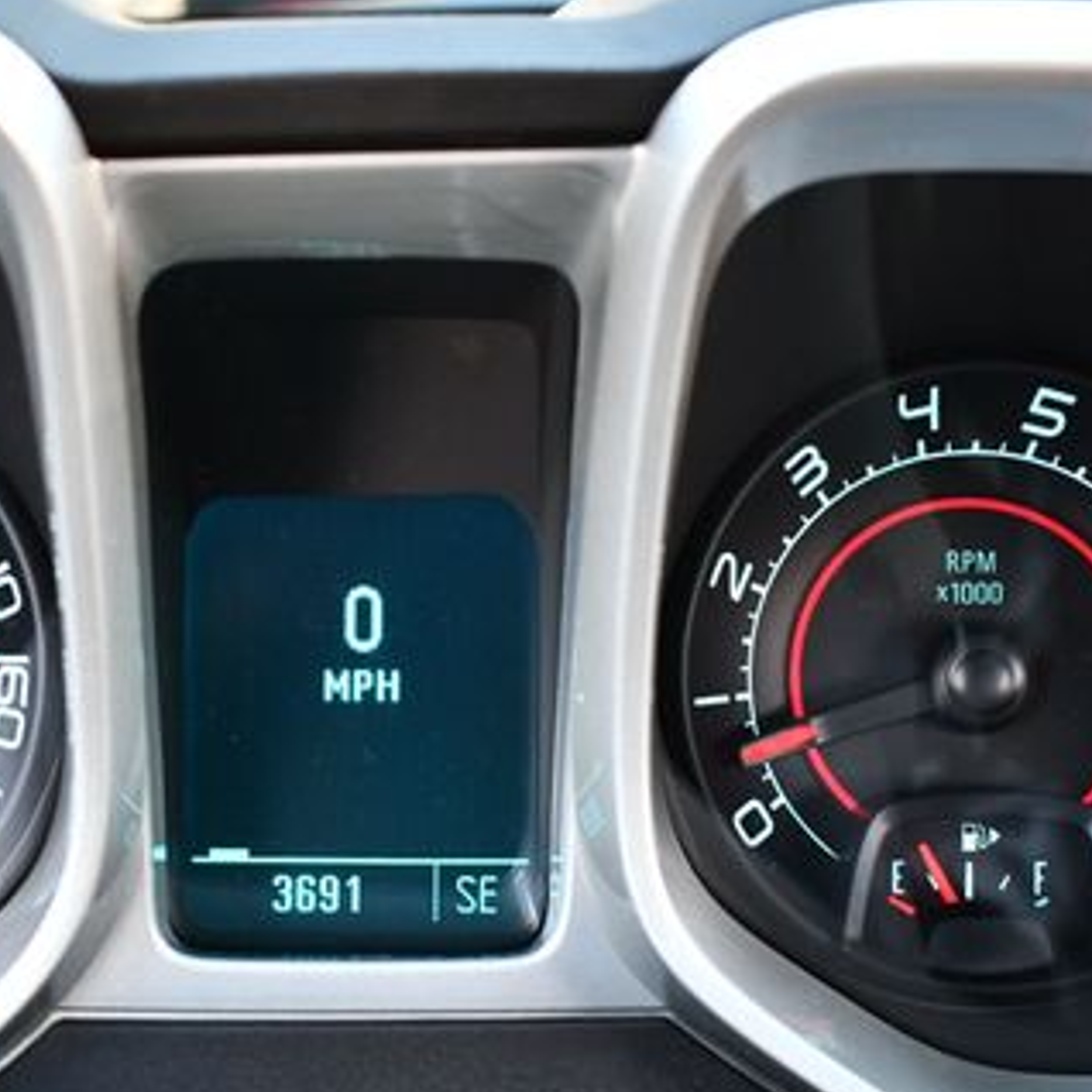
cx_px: 337
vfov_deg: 24.0
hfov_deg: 23.8
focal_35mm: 72
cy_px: 587
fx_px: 2570
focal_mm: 21
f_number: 3.8
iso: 900
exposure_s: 1/125
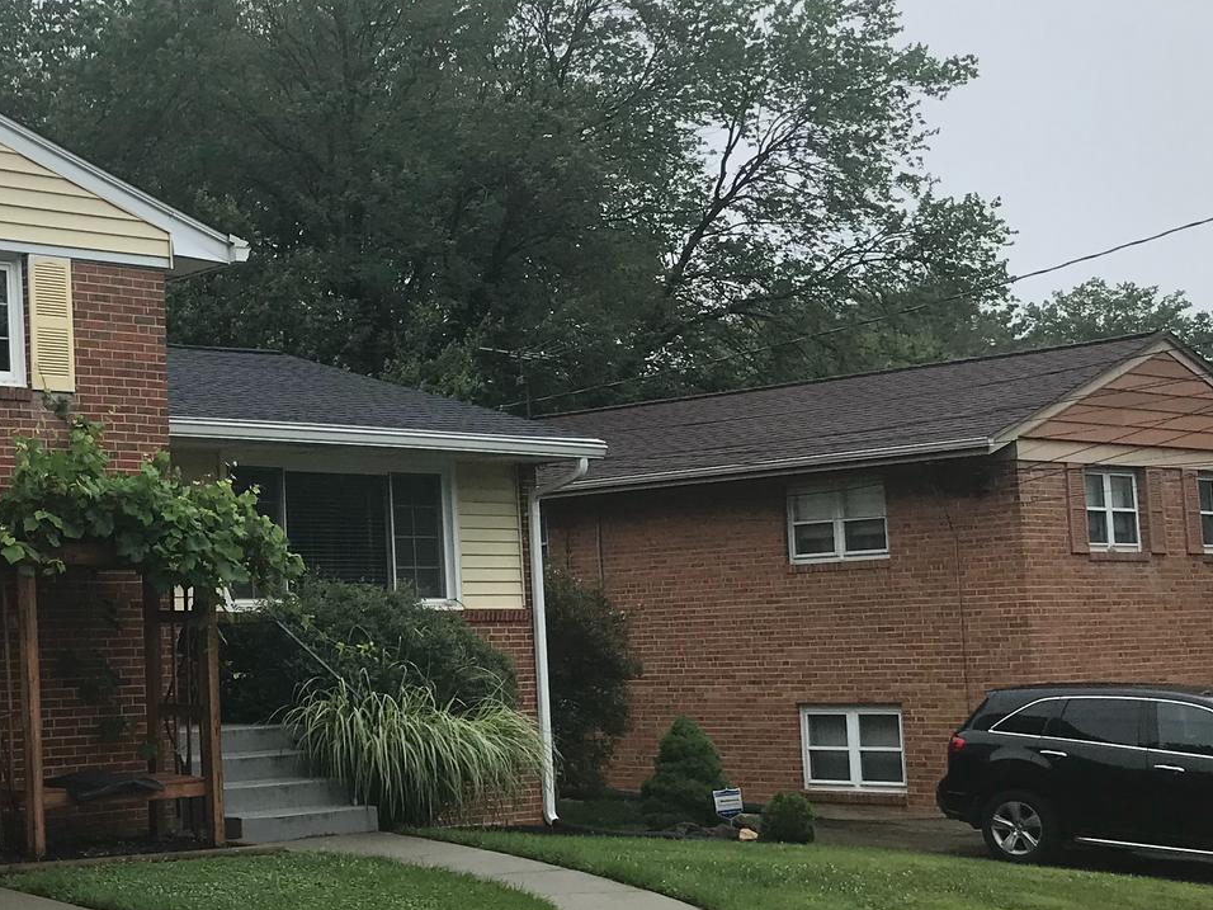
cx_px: 56
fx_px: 2102
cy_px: 476
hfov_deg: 30.3
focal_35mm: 60
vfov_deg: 24.4
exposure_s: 1/1076
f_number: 1.8
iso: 20
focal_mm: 3.99
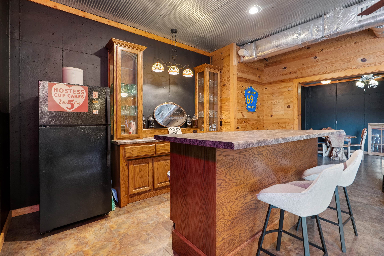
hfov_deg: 96.7
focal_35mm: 16
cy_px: 128
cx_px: 192
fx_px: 171
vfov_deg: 73.7
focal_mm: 16
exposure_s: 1/2
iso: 1600
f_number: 6.3
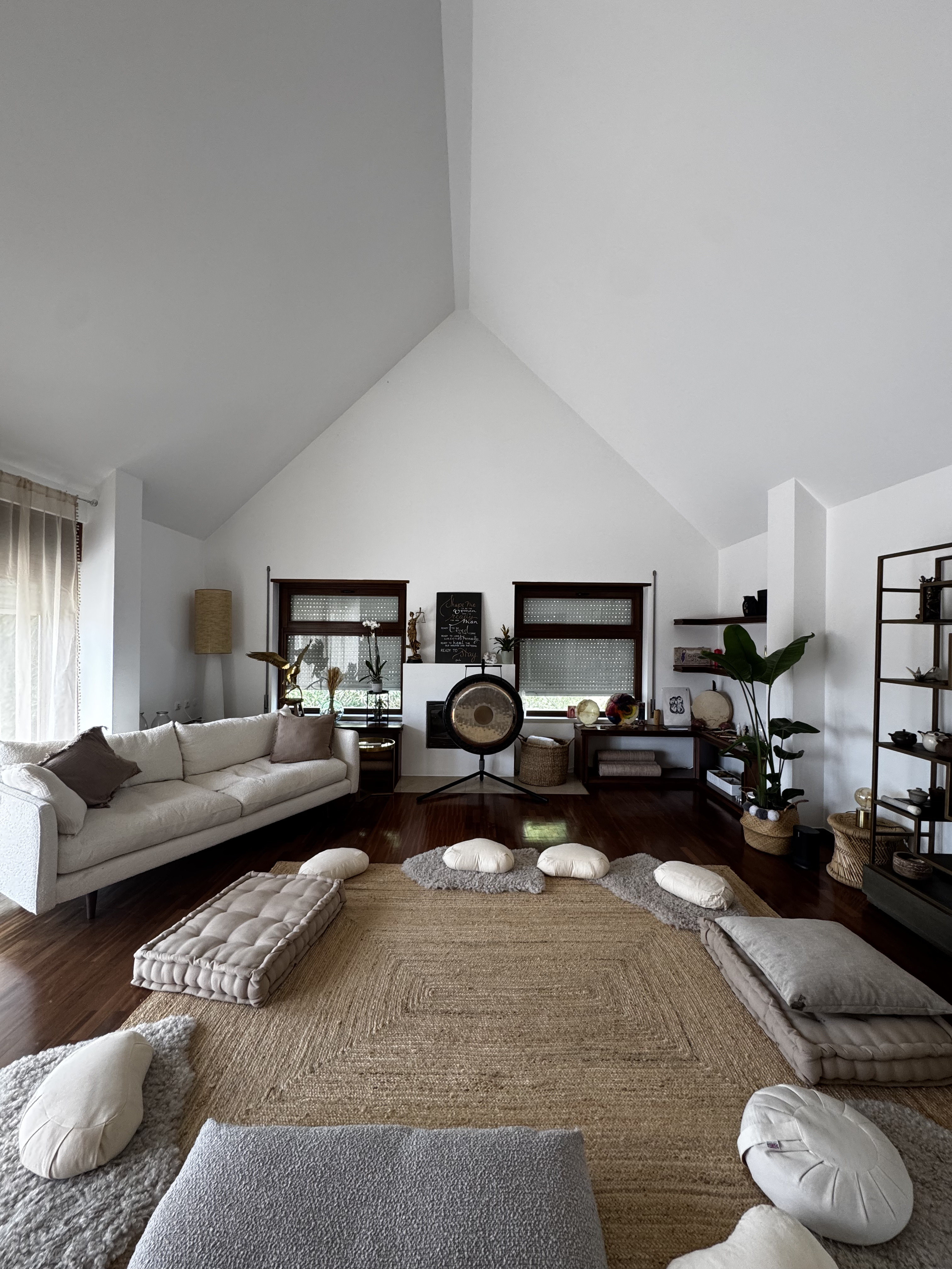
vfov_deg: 102.1
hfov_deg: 85.7
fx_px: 513
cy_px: 634
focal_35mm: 14
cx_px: 476
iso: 200
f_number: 2.2
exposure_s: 1/99
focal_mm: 2.22
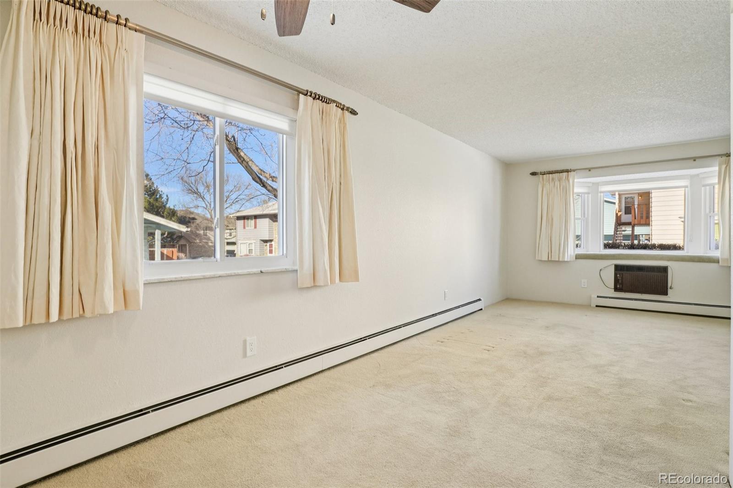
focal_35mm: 16
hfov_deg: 95.0
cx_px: 366
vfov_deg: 72.0
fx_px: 336
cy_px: 244
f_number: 8
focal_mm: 11
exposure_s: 1/30
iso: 160
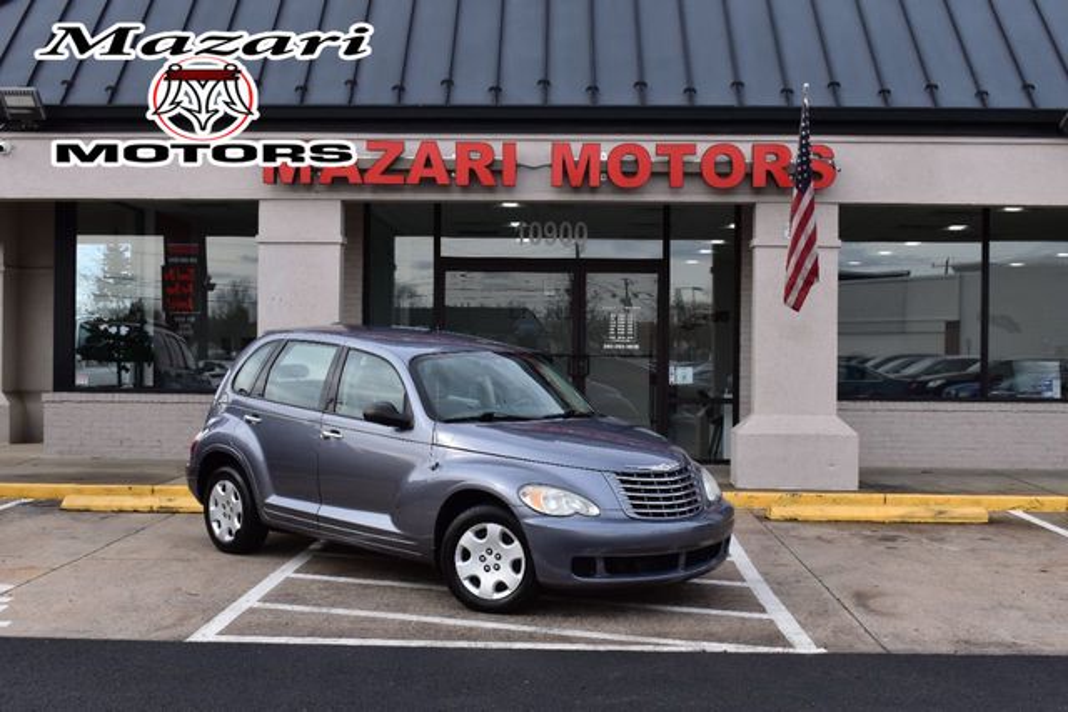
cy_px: 356
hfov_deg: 43.6
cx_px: 534
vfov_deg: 29.9
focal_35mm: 45
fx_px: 1335
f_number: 10
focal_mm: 30
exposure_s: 1/320
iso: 400
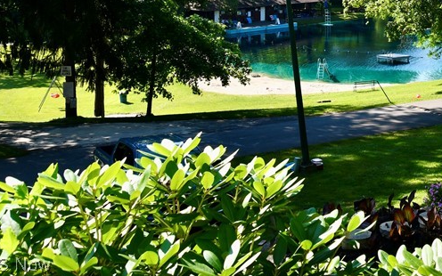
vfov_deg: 18.6
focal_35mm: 67
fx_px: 807
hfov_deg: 28.6
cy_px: -39
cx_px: 451
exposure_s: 1/250
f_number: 9
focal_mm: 20
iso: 160
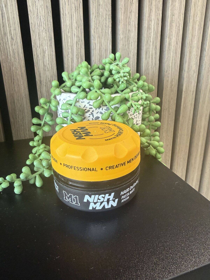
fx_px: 194
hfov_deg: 56.8
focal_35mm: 24
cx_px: 105
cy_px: 140
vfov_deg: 71.6
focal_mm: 2.22
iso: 200
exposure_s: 1/100
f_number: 2.2
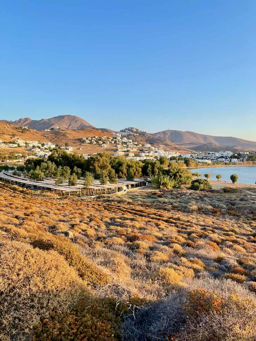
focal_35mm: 26
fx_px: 256
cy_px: 170
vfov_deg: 67.3
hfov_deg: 53.1
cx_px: 128
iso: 32
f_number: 1.6
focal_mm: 5.1
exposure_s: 1/780
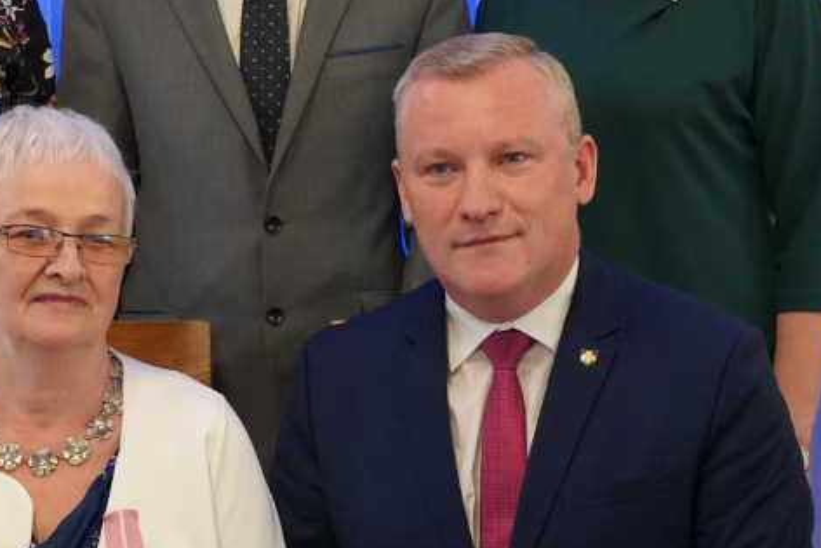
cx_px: 325
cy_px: 333
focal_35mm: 102
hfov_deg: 20.0
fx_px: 2327
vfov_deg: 13.4
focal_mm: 37
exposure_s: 1/160
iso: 6400
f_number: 4
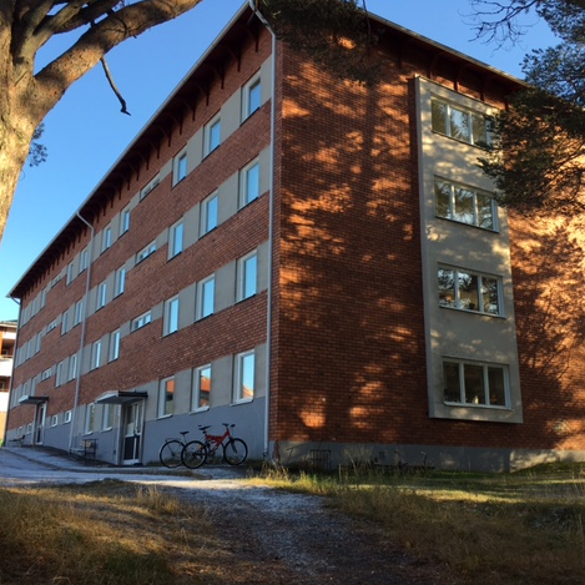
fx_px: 669
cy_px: 297
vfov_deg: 47.2
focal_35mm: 35
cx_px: 328
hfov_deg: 47.1
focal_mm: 4.15
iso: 25
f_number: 2.2
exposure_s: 1/263
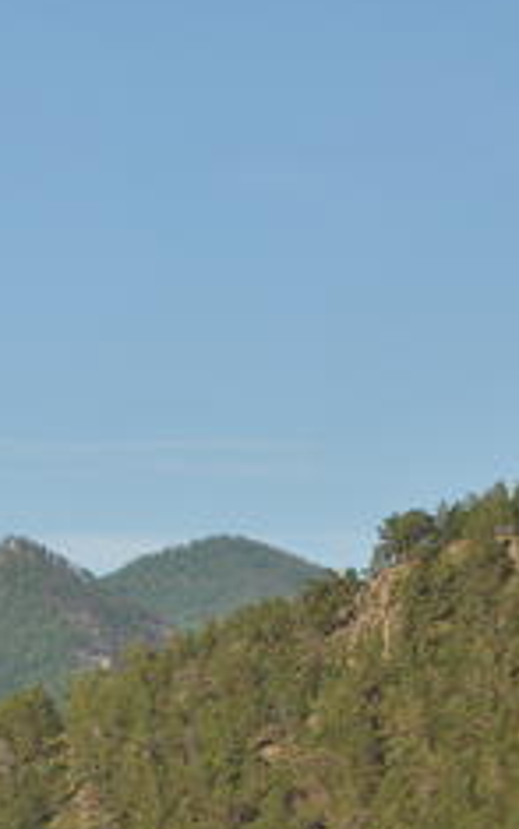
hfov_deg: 5.6
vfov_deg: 9.1
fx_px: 5188
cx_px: -353
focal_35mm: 229
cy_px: 646
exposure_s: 1/250
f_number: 8
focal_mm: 55
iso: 100
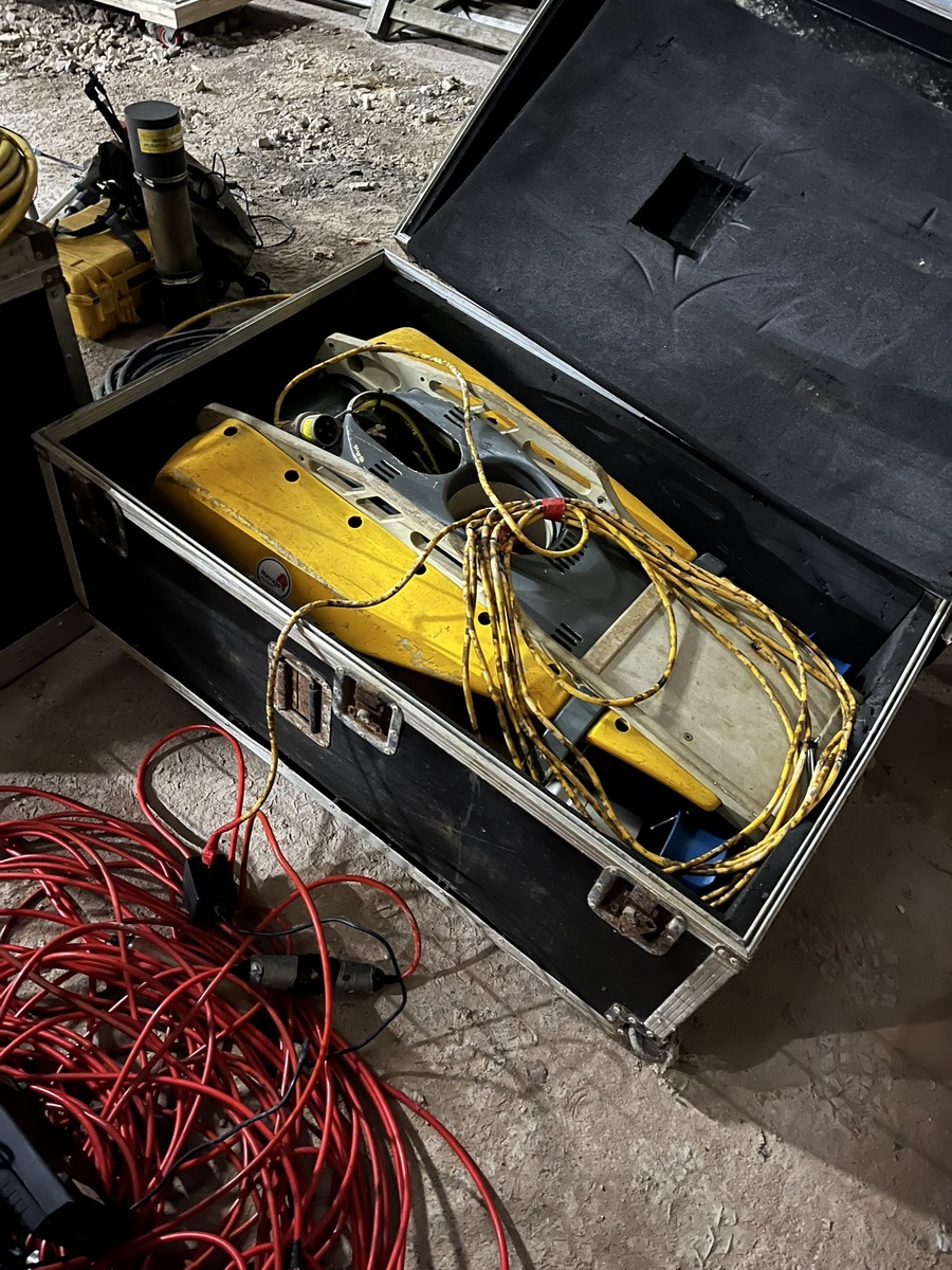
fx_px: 953
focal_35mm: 26
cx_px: 476
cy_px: 635
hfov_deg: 53.1
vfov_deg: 67.3
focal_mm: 5.1
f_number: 1.6
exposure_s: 1/9
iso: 1250
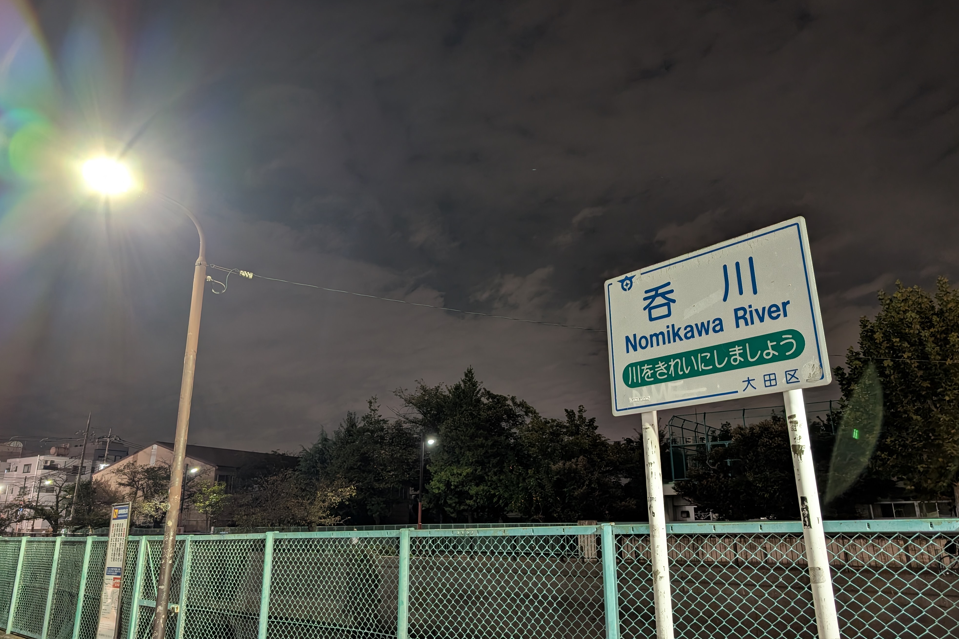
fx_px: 693
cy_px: 310
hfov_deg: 69.4
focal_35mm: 26
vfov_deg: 49.5
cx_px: 479
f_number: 1.68
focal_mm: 6.9
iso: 777
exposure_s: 1/25
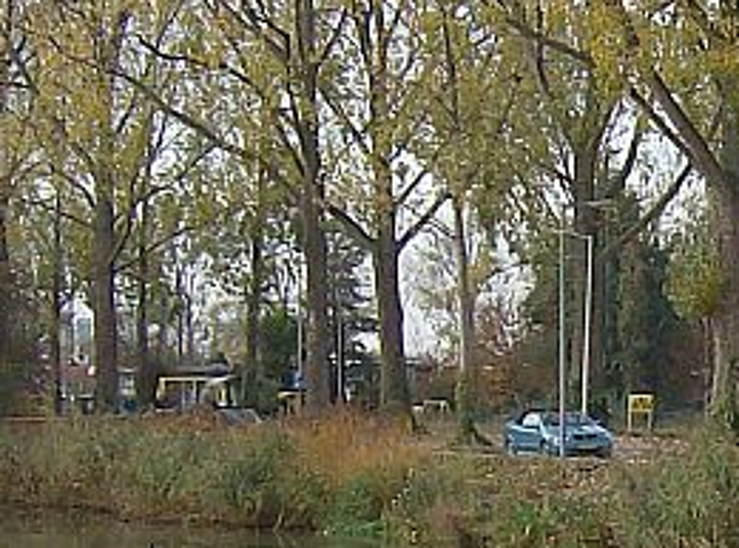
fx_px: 3020
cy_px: 530
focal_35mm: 142
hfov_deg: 13.7
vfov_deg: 10.3
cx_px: 819
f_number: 4.7
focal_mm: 6
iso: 100
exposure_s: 1/273
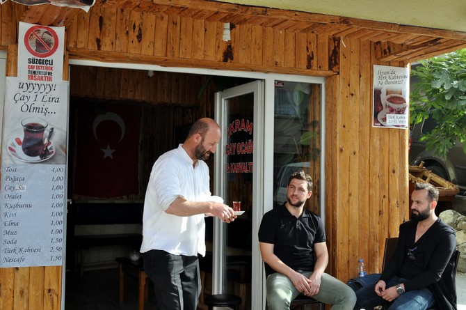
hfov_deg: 42.4
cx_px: 233
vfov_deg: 28.9
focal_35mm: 46
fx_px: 601
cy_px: 155
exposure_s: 1/160
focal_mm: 31
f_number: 6.3
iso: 200
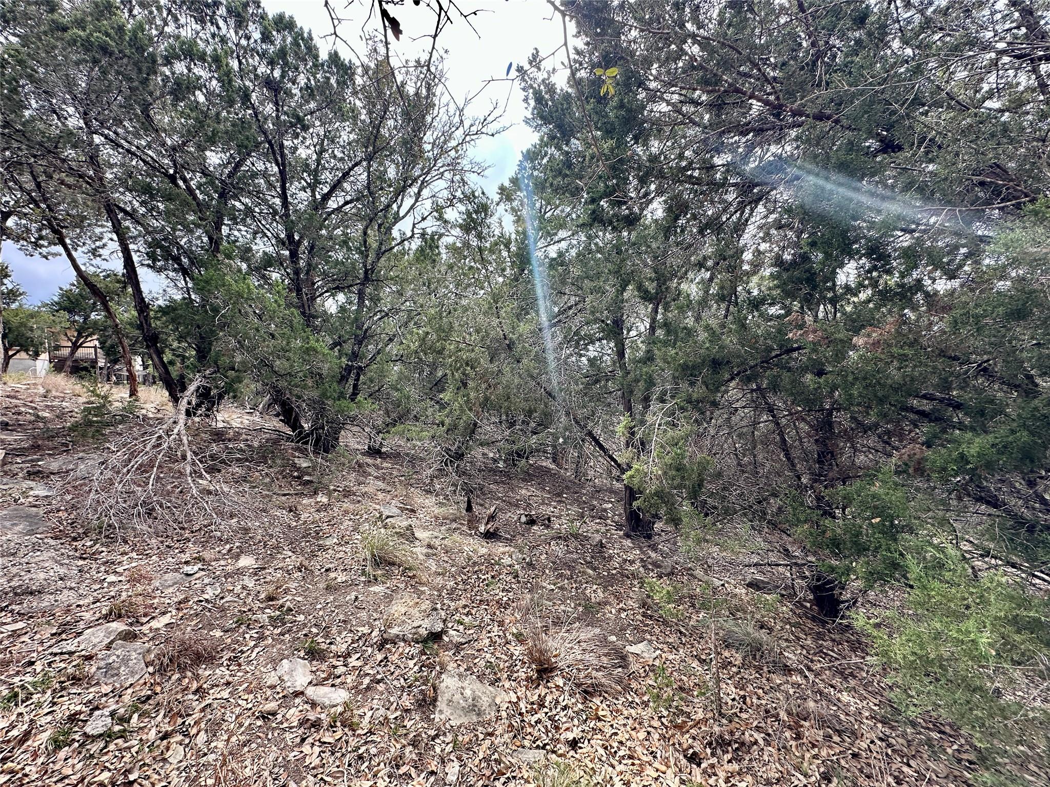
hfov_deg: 102.1
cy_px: 394
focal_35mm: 14
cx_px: 525
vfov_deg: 85.7
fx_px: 425
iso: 40
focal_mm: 2.22
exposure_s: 1/360
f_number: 2.2
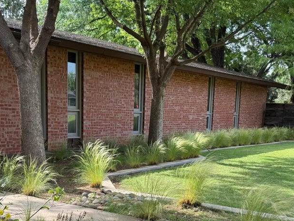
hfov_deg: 38.1
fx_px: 425
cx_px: 159
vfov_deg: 28.7
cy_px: 167
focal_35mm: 50
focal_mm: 6.76
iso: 80
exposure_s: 1/702
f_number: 1.78
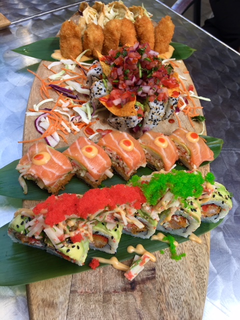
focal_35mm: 29
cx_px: 120
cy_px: 160
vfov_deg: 61.7
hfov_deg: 48.2
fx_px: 268
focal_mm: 4.15
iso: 25
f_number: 2.2
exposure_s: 1/100
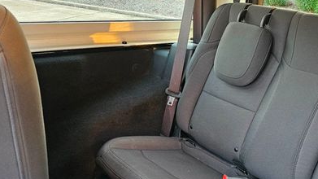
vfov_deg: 28.8
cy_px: 123
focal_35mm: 41
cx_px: 207
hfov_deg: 48.7
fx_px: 346
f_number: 1.7
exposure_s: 1/24
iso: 640
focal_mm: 6.3
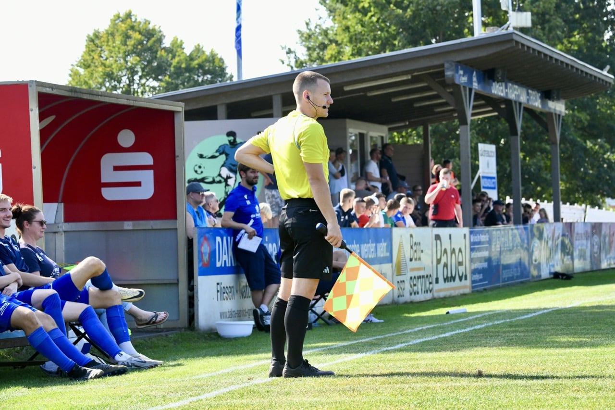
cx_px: 308
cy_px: 205
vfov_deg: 8.9
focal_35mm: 155
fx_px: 2647
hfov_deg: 13.3
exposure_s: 1/1600
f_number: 10
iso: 5000
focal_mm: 155
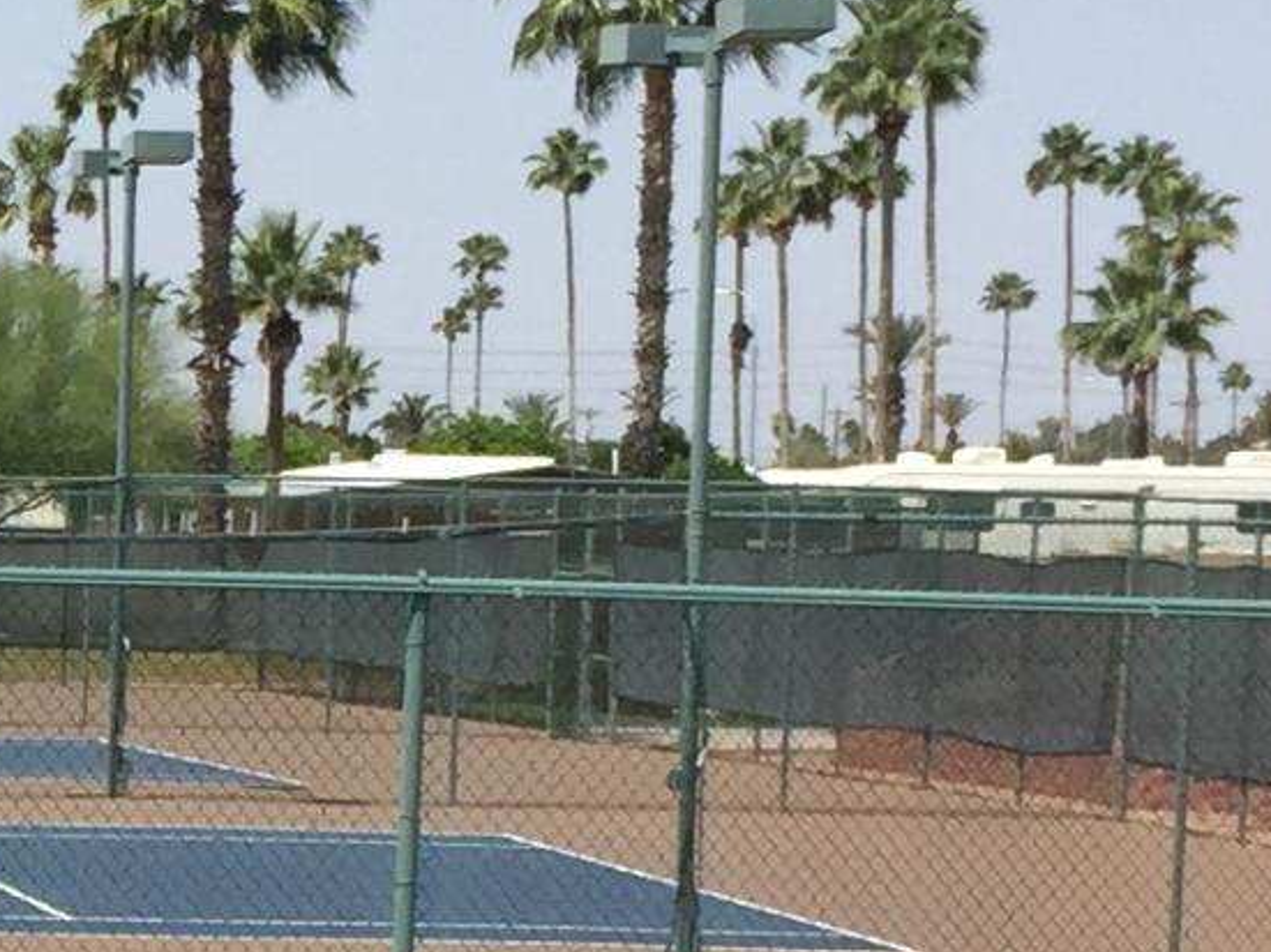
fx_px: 5800
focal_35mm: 158
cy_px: 1028
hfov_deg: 11.7
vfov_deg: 9.3
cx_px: -856
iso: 32
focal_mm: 4.15
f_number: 2.2
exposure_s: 1/2825
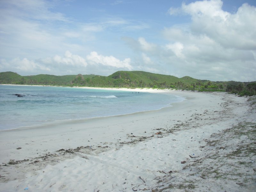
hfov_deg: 49.0
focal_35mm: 38
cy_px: 96
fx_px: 281
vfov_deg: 37.7
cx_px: 128
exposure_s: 1/320
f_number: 8
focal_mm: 6.2
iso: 100
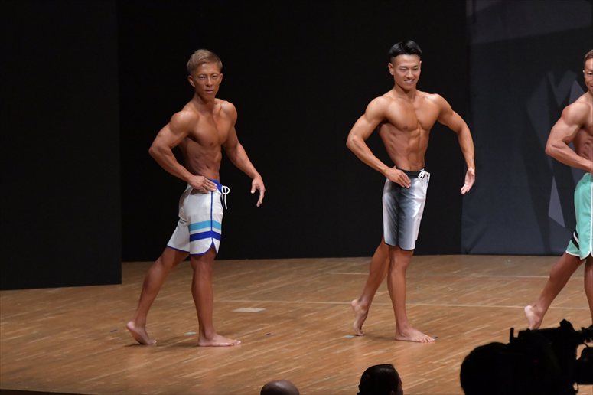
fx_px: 4198
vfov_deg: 5.4
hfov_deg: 8.1
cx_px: 296
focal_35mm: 255
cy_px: 198
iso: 6400
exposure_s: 1/400
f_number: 5.6
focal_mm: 170
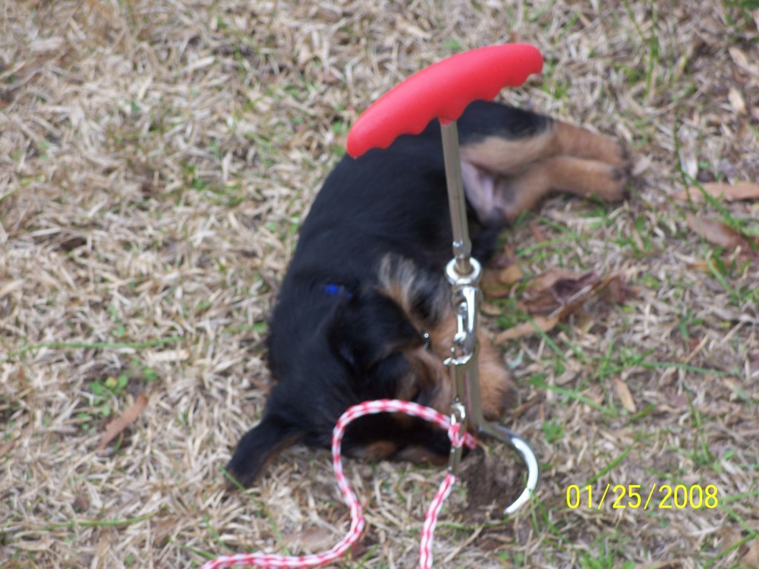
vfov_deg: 8.0
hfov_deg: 10.7
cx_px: 380
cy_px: 284
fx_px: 4056
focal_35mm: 185
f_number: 4.4
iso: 64
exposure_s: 1/200
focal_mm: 38.8
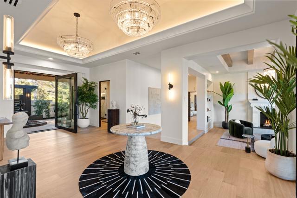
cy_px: 99
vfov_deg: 73.8
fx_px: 132
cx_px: 148
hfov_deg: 96.7
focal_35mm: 16
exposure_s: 1/50
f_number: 4.5
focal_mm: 16
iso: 800
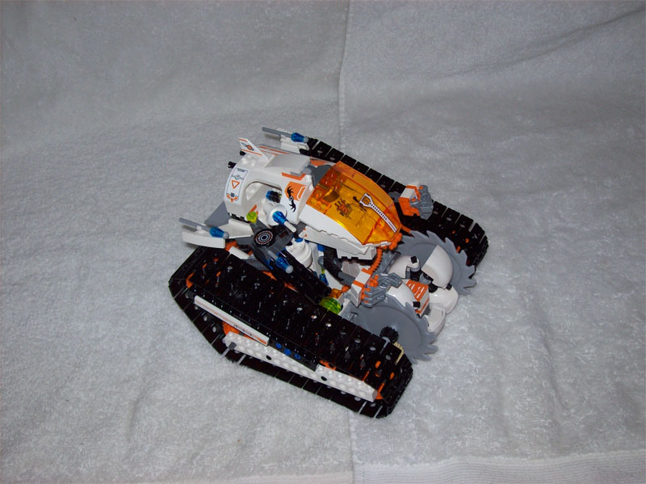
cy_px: 242
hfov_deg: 42.1
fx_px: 839
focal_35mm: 45
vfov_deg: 32.1
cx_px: 323
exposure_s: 1/73.6
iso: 80
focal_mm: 7.6
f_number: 3
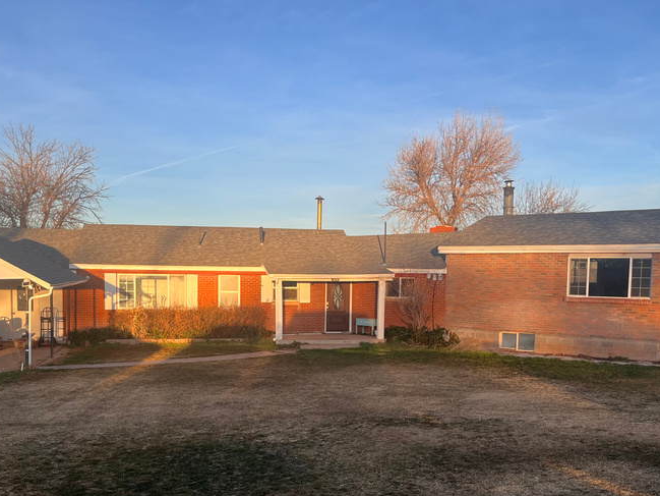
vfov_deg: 34.8
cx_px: 281
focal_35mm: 41
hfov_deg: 45.6
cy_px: 334
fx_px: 782
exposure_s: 1/1009
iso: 50
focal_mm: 5.1
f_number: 1.6
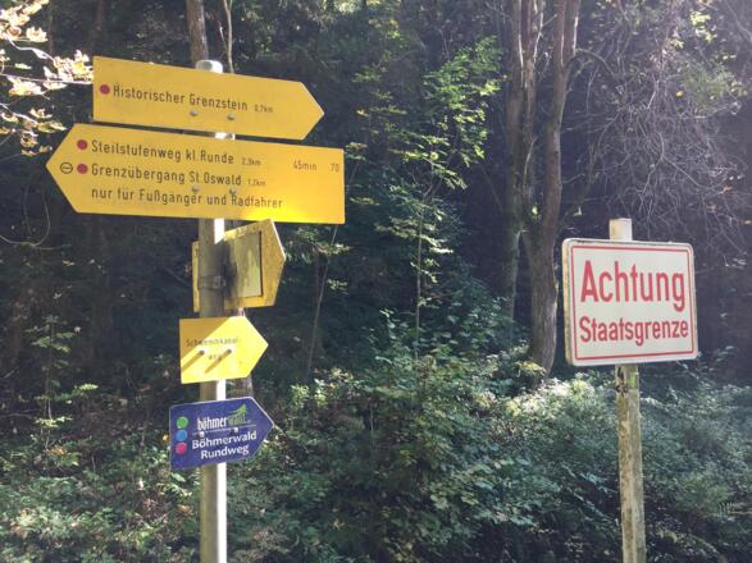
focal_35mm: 29
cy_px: 282
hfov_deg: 61.7
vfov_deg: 48.2
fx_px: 630
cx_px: 376
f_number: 2.2
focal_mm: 4.15
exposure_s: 1/50
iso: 40
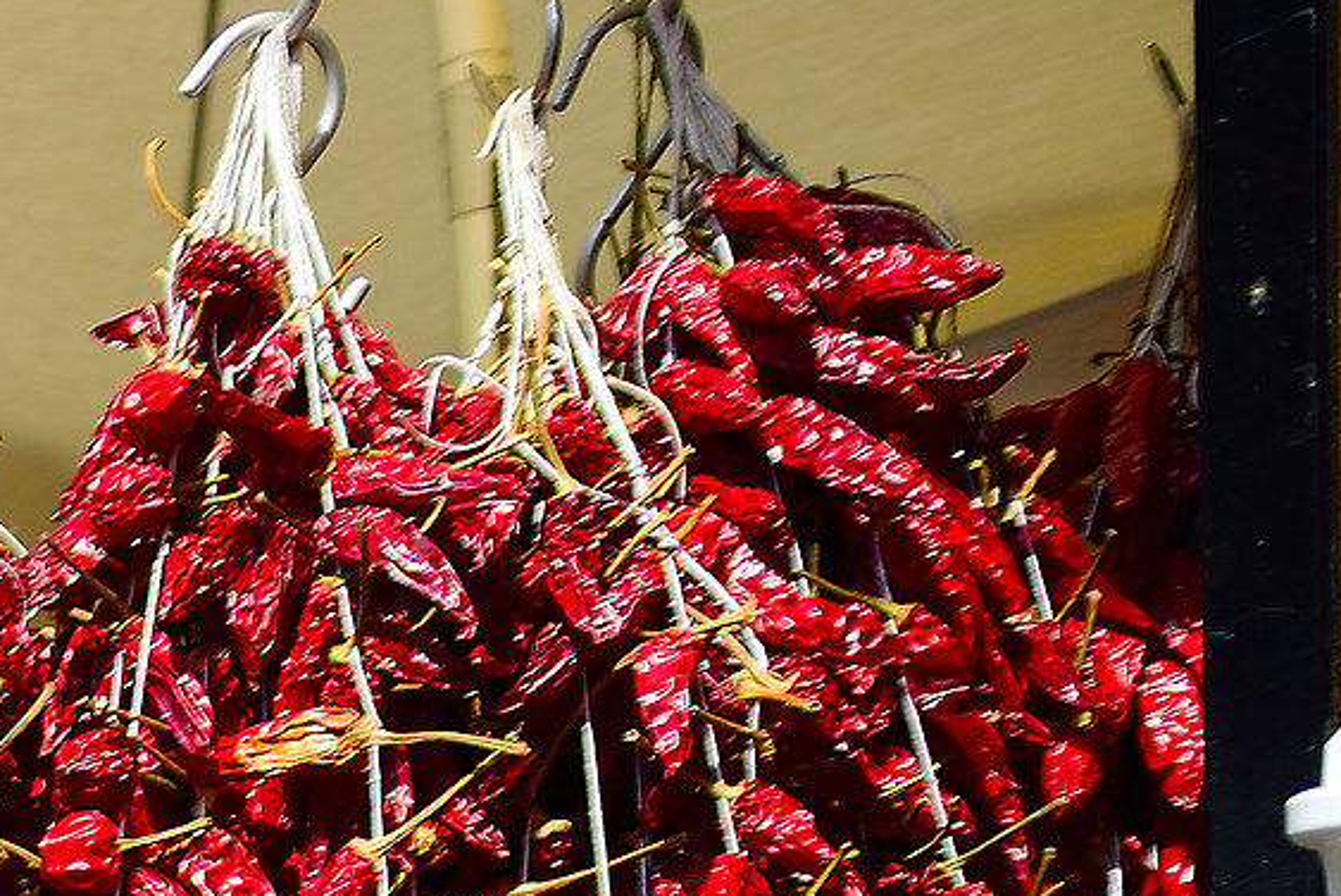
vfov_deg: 11.2
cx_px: -1396
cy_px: 1575
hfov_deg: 14.5
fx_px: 4286
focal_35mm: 115
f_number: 3.5
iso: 100
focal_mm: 18
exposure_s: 1/800
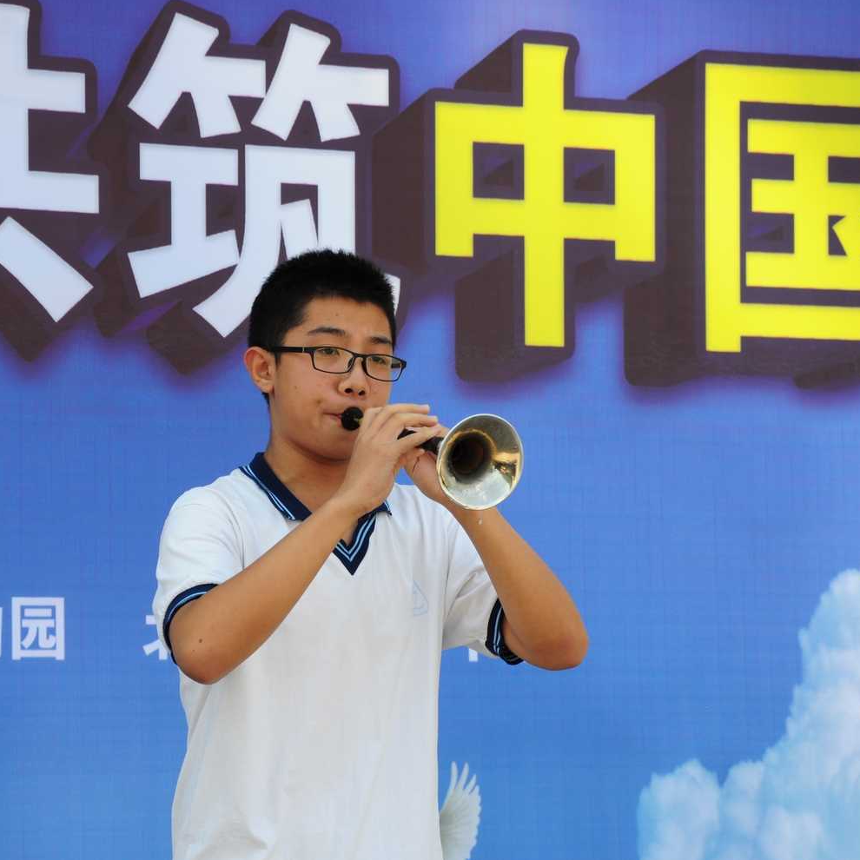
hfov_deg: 8.6
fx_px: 5696
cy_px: 429
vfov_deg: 8.6
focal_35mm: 203
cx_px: 356
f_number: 9
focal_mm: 105
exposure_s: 1/125
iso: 200
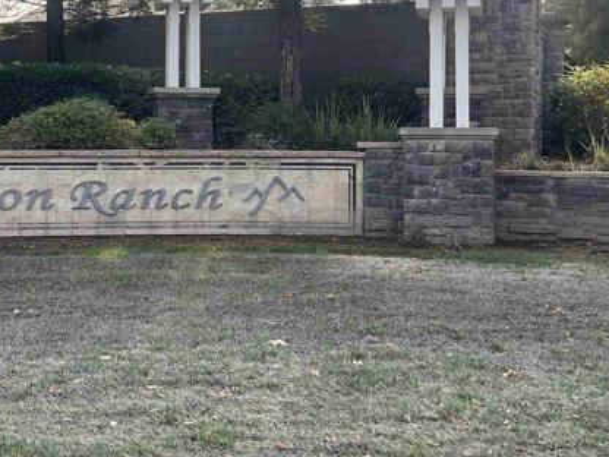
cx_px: 82
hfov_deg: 29.2
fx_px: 1126
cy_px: 129
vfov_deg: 22.8
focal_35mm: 64
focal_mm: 5.7
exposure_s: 1/1196
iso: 50
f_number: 1.5
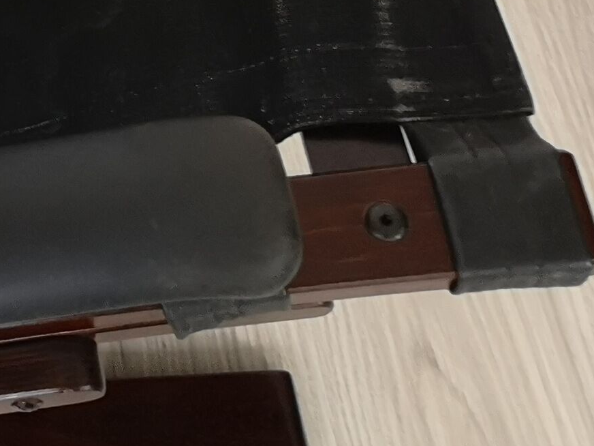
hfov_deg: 15.2
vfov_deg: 12.0
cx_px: -460
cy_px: -386
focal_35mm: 113
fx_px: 1939
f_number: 1.8
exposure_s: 1/30
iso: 200
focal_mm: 5.58
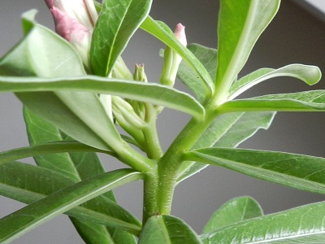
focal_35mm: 23
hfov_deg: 73.9
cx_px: 162
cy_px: 122
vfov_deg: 58.9
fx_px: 216
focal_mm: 4
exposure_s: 1/30
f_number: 3.4
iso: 160
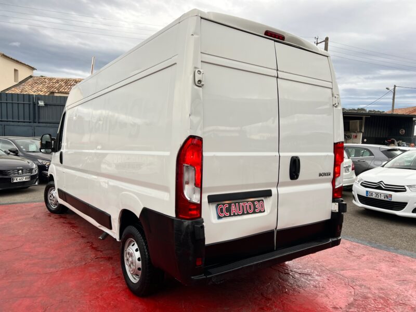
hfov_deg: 67.3
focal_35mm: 26
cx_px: 208
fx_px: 312
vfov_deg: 53.1
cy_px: 156
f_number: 1.5
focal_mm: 5.7
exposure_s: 1/274
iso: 40
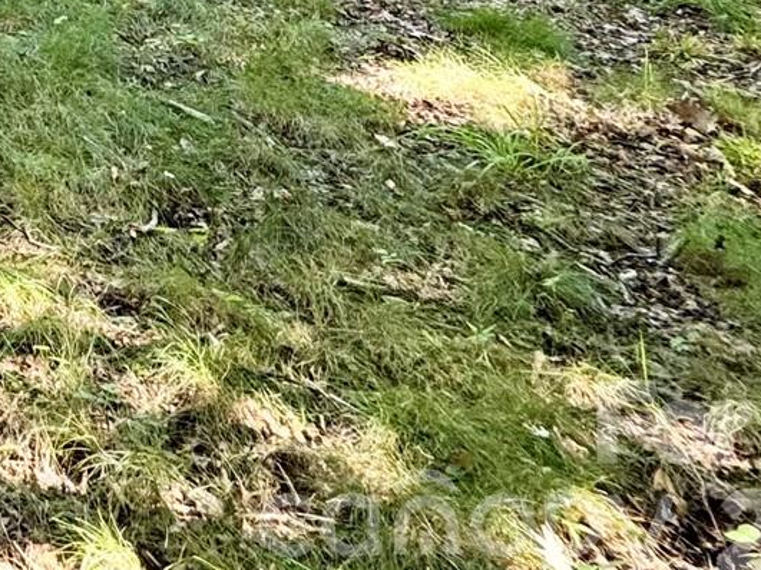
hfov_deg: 25.8
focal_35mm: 54
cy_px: -450
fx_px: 1187
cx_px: -398
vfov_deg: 19.9
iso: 160
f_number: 2.2
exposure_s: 1/99
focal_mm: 2.22
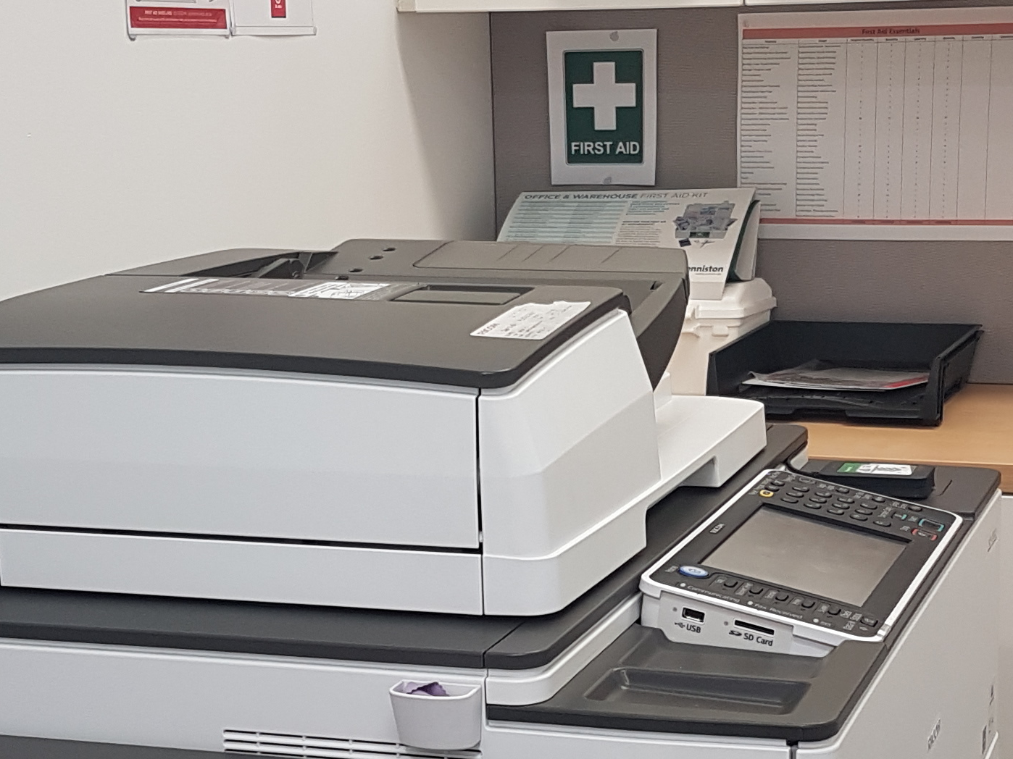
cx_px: 472
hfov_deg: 26.0
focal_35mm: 75
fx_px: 2194
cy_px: 516
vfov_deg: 19.6
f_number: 1.7
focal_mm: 4.2
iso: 50
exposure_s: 1/50
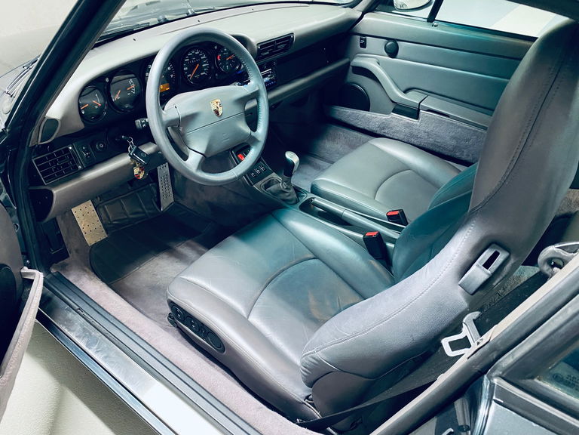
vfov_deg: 53.1
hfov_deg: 67.3
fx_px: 435
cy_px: 218
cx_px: 290
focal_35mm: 26
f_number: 1.8
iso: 400
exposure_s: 1/33
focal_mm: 4.25
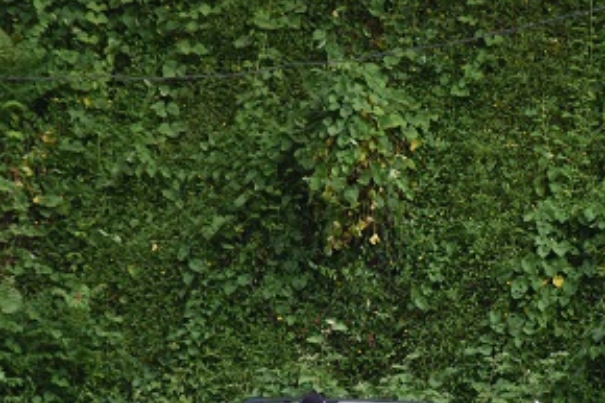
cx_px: 499
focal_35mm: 463
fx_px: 7776
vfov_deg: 3.0
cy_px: 418
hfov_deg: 4.5
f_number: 5.6
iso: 400
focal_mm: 140
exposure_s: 1/400
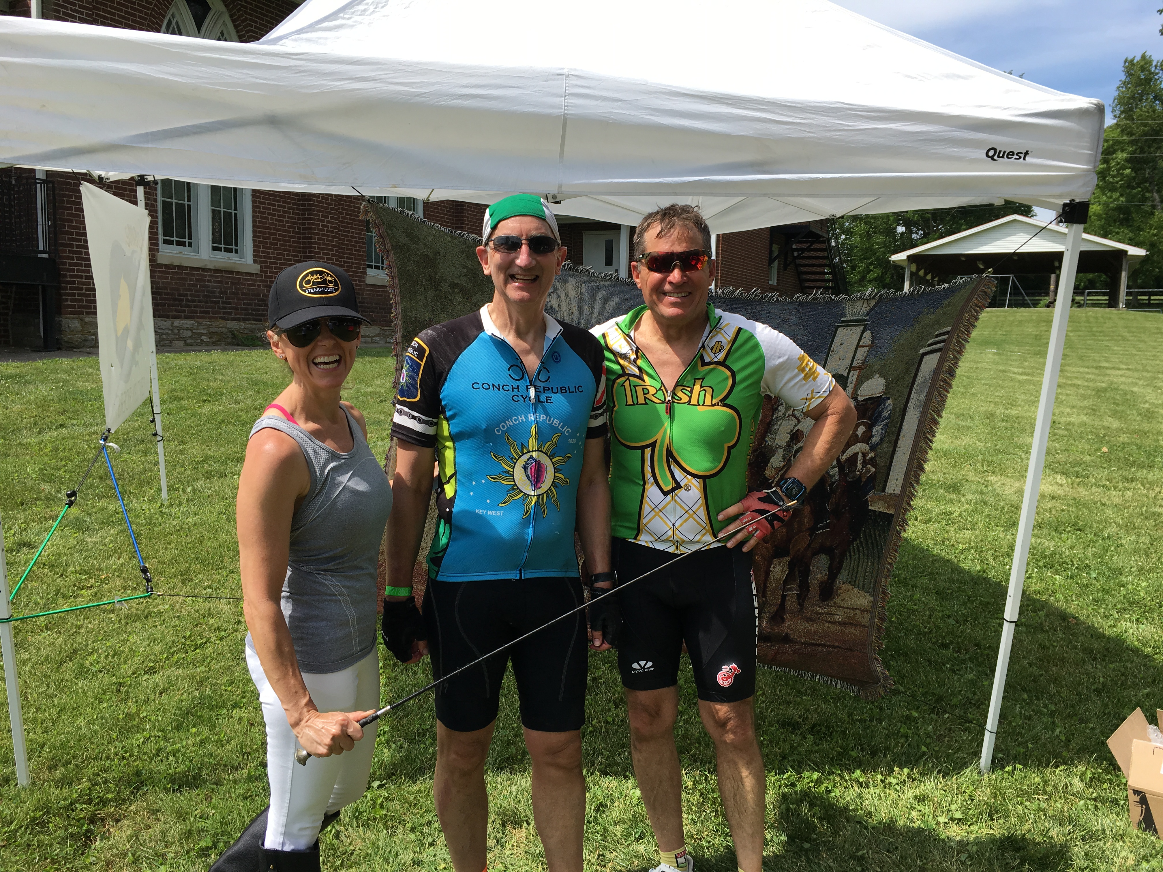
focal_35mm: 29
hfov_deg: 61.7
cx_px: 582
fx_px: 974
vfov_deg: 48.2
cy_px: 436
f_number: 2.2
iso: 25
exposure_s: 1/1148
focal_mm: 4.15
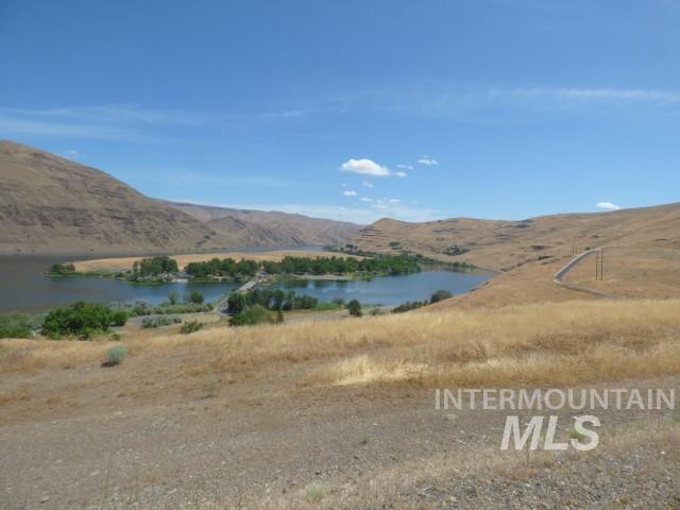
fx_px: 393
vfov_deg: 66.0
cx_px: 340
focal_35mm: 20
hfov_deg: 81.7
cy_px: 255
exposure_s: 1/2000
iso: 100
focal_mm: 3.58
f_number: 3.2
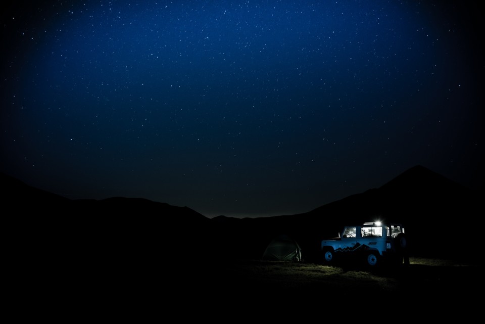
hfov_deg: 73.7
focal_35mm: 24
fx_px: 323
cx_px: 242
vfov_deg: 53.2
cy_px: 162
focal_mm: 24
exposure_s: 30
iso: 100
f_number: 4
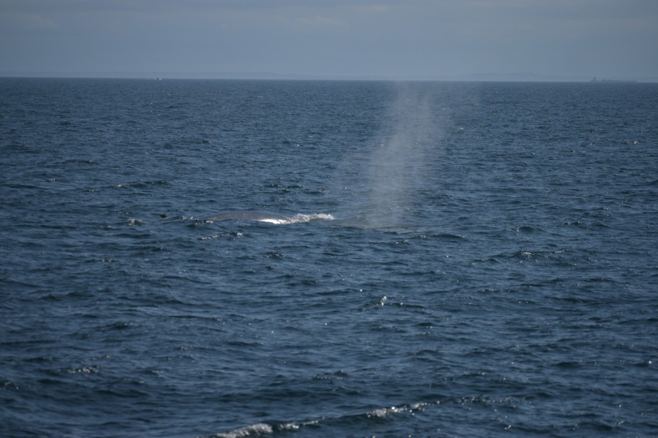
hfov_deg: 6.9
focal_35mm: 300
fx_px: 5483
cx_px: 329
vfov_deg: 4.6
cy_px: 219
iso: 200
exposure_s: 1/4000
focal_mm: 200
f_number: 5.6
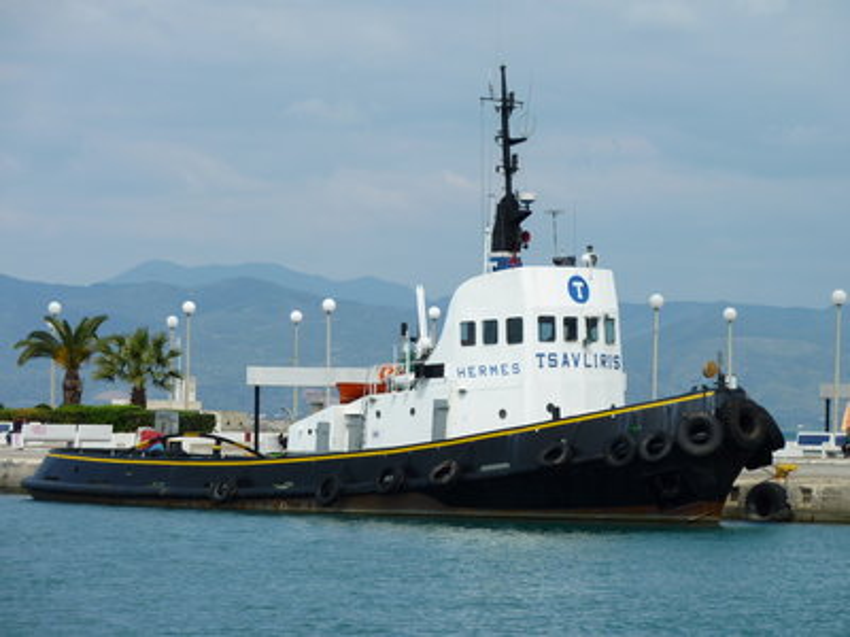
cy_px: 318
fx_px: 4150
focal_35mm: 169
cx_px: 425
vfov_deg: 8.8
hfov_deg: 11.7
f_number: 5.6
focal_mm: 27.8
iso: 80
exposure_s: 1/500
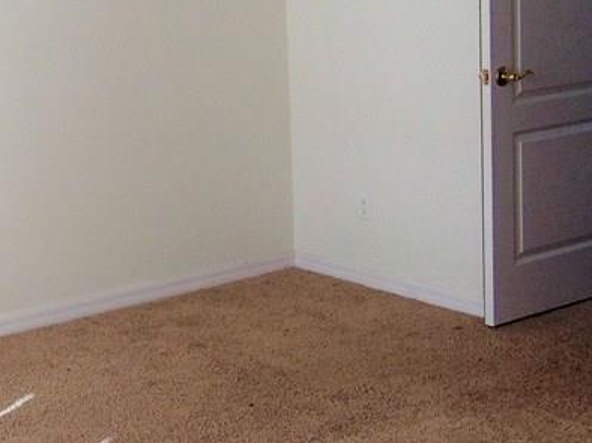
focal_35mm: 65
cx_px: 44
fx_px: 1111
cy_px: 132
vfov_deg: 22.4
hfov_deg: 28.5
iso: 80
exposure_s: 1/50
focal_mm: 4.5
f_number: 3
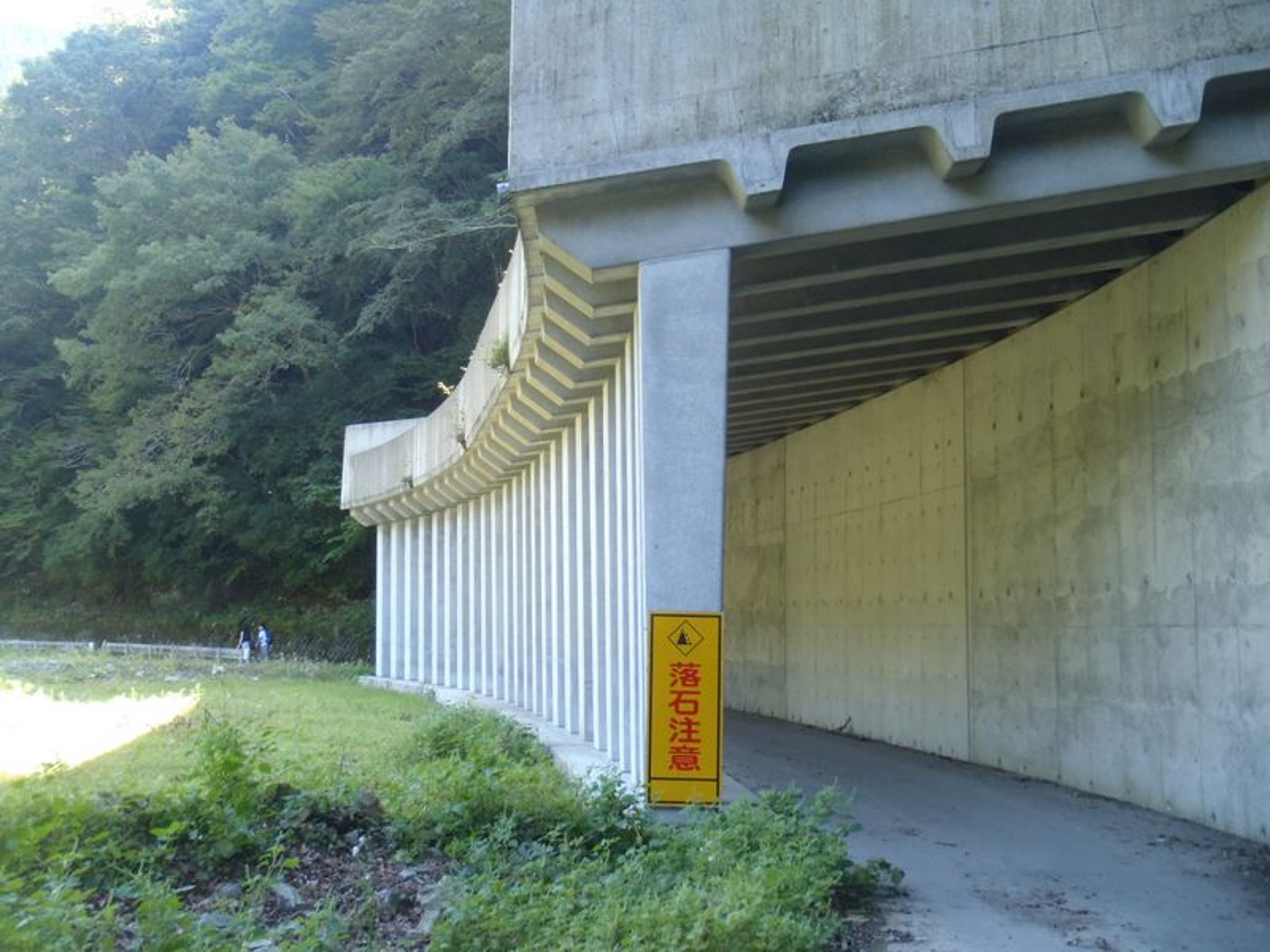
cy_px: 476
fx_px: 1578
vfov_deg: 33.6
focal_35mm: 43
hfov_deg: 43.9
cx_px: 635
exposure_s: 1/40
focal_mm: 7.73
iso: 200
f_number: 4.8
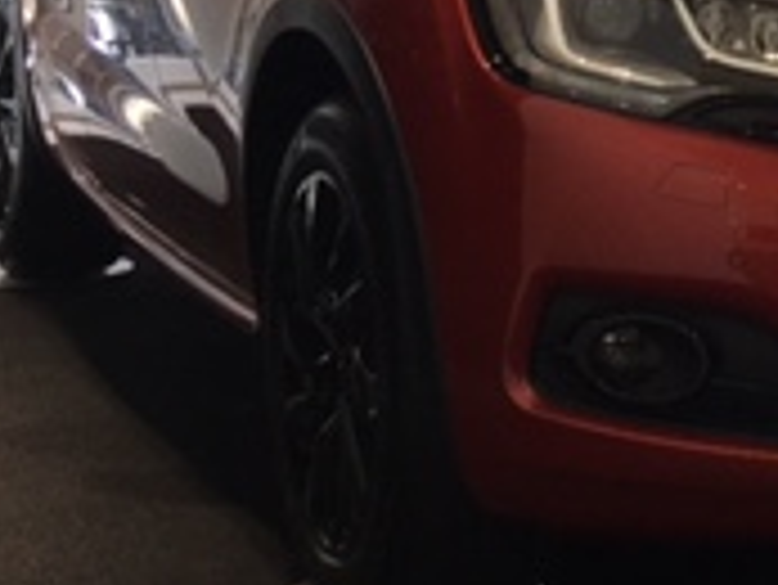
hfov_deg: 15.9
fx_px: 2407
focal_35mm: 107
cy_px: -22
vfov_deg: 13.6
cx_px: 1358
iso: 40
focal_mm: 4.15
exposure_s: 1/120
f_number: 2.2
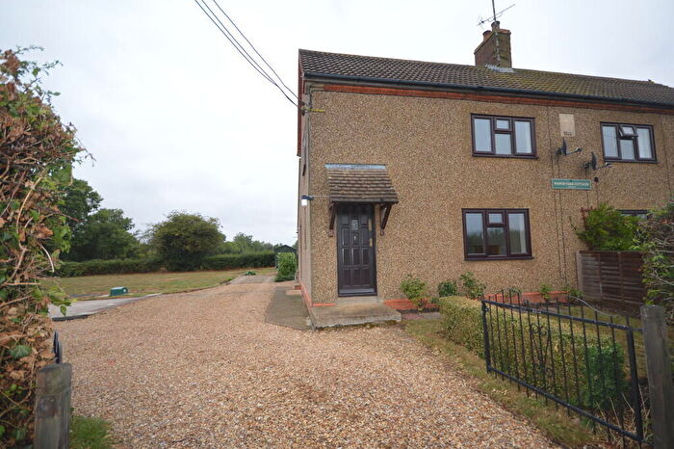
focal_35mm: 16
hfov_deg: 95.0
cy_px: 224
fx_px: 309
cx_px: 337
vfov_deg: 72.0
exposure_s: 1/125
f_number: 4.2
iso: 140
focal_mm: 11
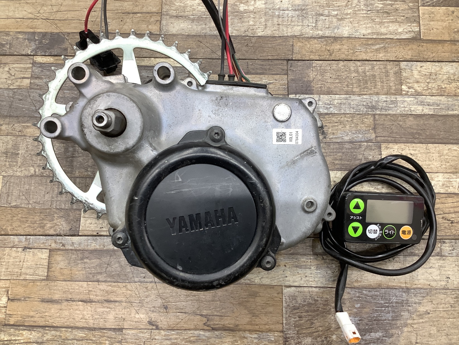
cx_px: 230
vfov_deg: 45.5
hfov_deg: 58.3
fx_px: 411
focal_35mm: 31
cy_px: 172
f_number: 2.4
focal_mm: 3.3
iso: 125
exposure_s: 1/50
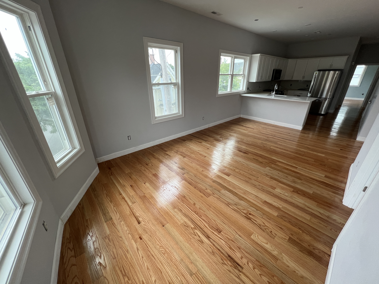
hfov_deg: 106.2
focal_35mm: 13
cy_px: 142
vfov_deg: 89.9
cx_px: 190
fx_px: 142
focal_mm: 1.57
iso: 80
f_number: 1.8
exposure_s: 1/99
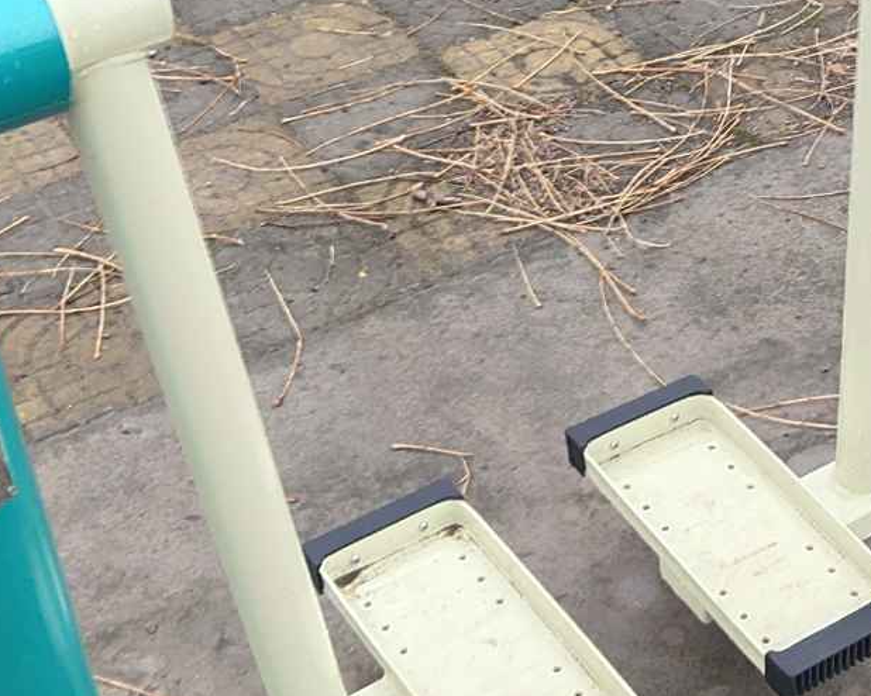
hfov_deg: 20.6
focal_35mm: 91
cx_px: 802
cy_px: 125
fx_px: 2345
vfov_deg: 16.7
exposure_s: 1/1088
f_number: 1.79
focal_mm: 4.35
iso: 50
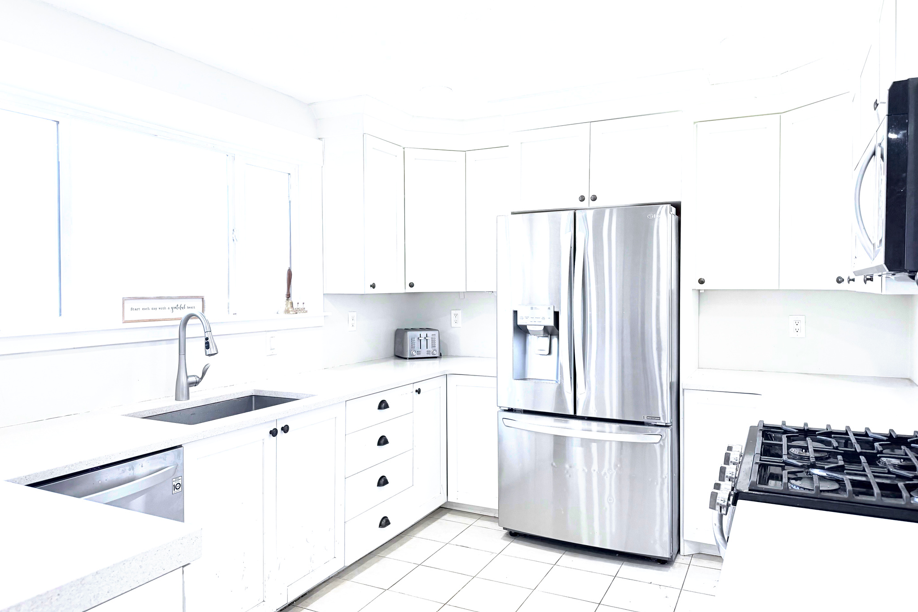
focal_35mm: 25
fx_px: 637
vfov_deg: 51.3
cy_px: 298
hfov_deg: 71.5
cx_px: 459
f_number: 1.78
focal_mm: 6.76
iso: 200
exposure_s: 1/234
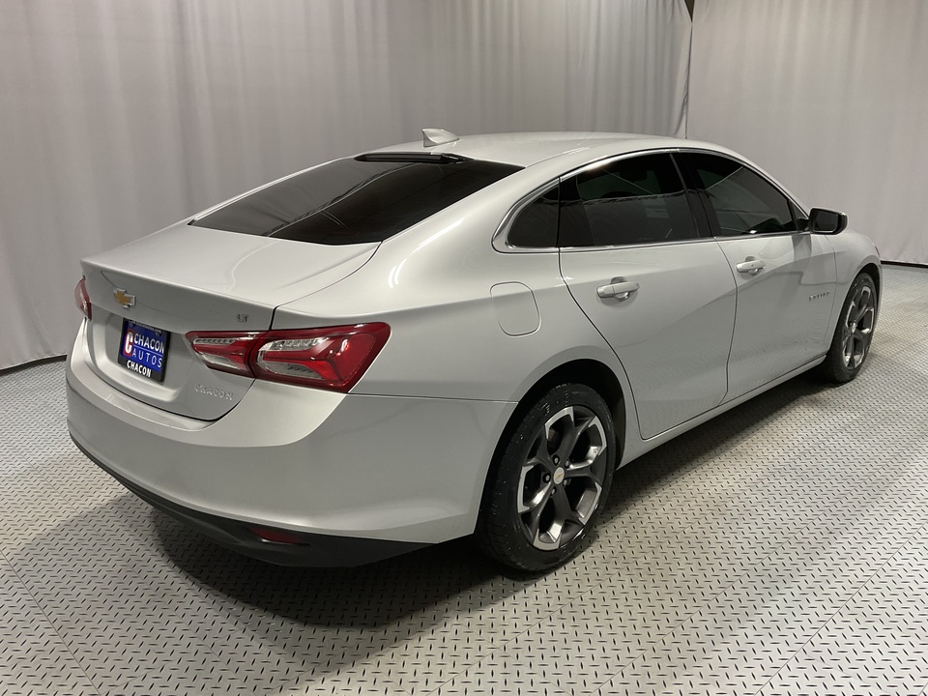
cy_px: 348
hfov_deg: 61.7
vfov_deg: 48.2
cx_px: 464
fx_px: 777
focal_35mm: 29
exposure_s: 1/60
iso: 40
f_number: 1.8
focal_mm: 3
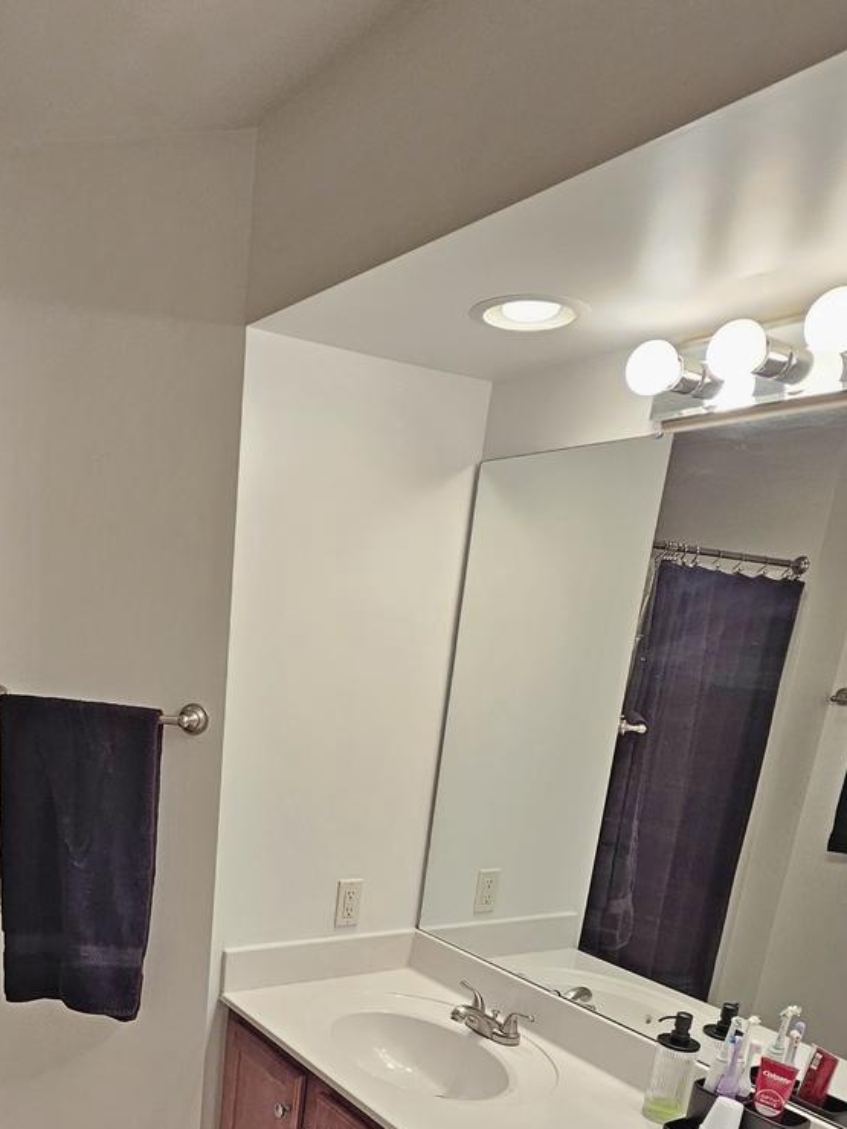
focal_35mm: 27
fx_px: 881
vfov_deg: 58.2
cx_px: 238
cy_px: 964
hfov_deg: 49.8
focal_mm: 2.2
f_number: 2.2
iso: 100
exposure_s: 1/60
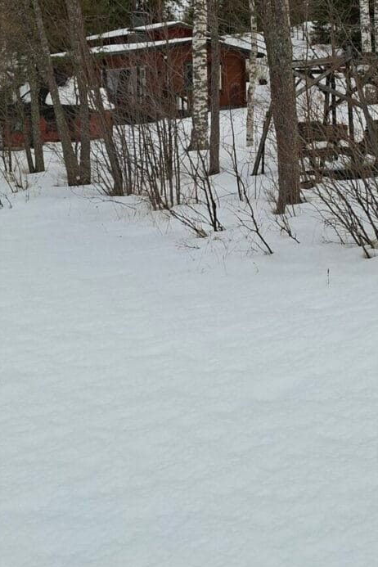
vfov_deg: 35.2
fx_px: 835
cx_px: 293
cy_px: 52
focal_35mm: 53
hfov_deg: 25.2
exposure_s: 1/1104
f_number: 1.8
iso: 50
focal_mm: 5.54
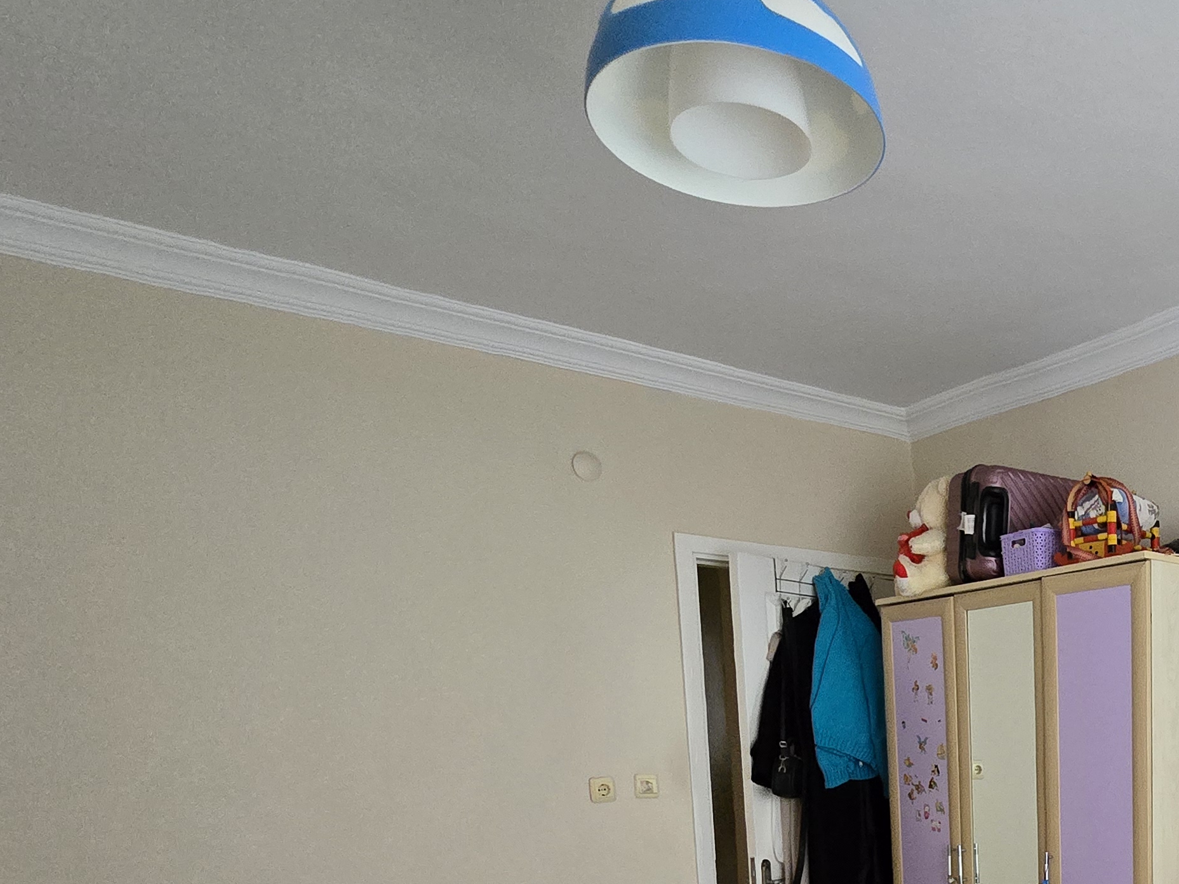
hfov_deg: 53.7
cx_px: 1103
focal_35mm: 28
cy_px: 847
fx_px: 954
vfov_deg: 43.9
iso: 1250
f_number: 2.2
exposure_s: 1/50
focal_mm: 2.2
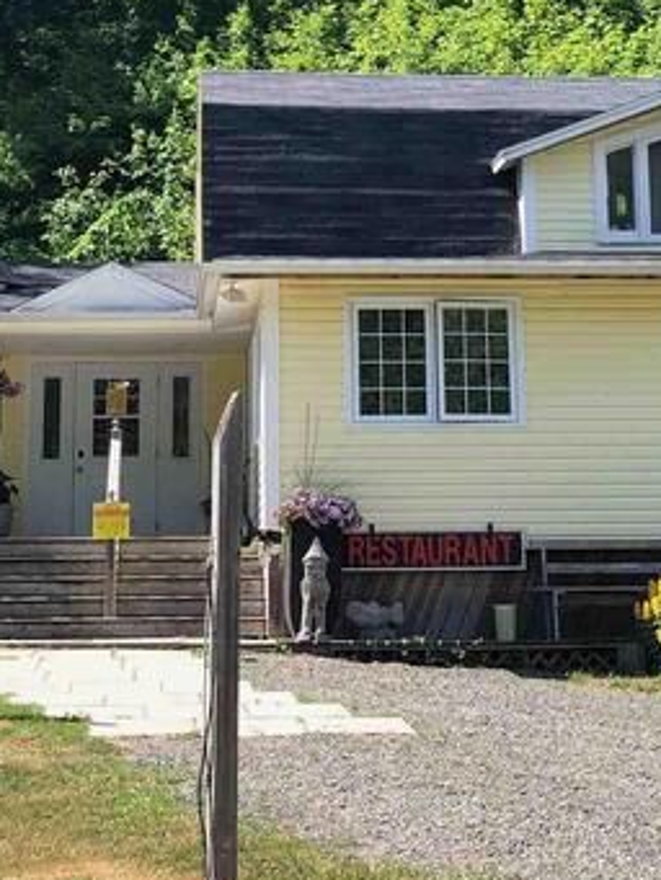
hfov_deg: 17.6
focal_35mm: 84
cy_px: 175
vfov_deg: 22.9
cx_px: 361
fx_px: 2137
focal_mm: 3.99
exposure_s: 1/706
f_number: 1.8
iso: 20
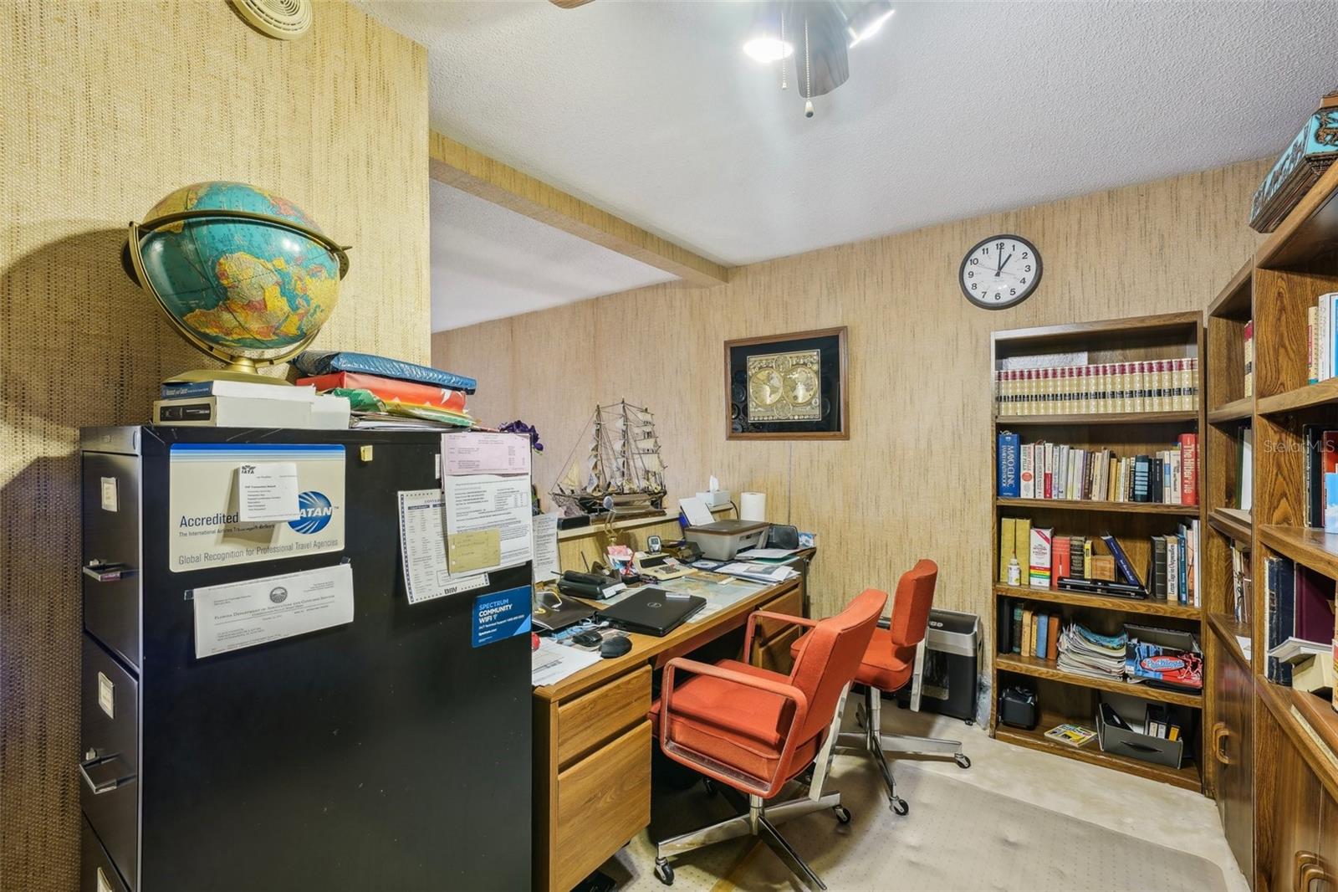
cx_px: 669
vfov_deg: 77.3
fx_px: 557
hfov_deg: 100.4
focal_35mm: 15
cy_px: 446
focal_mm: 15
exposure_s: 1/3.33
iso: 400
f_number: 8
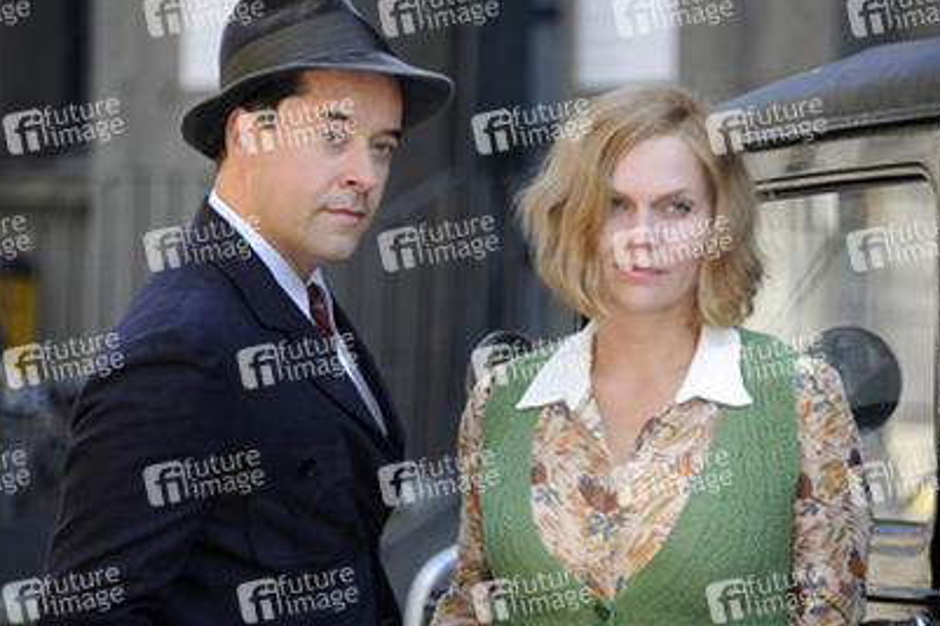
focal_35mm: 281
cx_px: 470
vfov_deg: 4.9
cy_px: 302
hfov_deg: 7.3
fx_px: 7334
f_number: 5.6
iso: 320
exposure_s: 1/125
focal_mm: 250
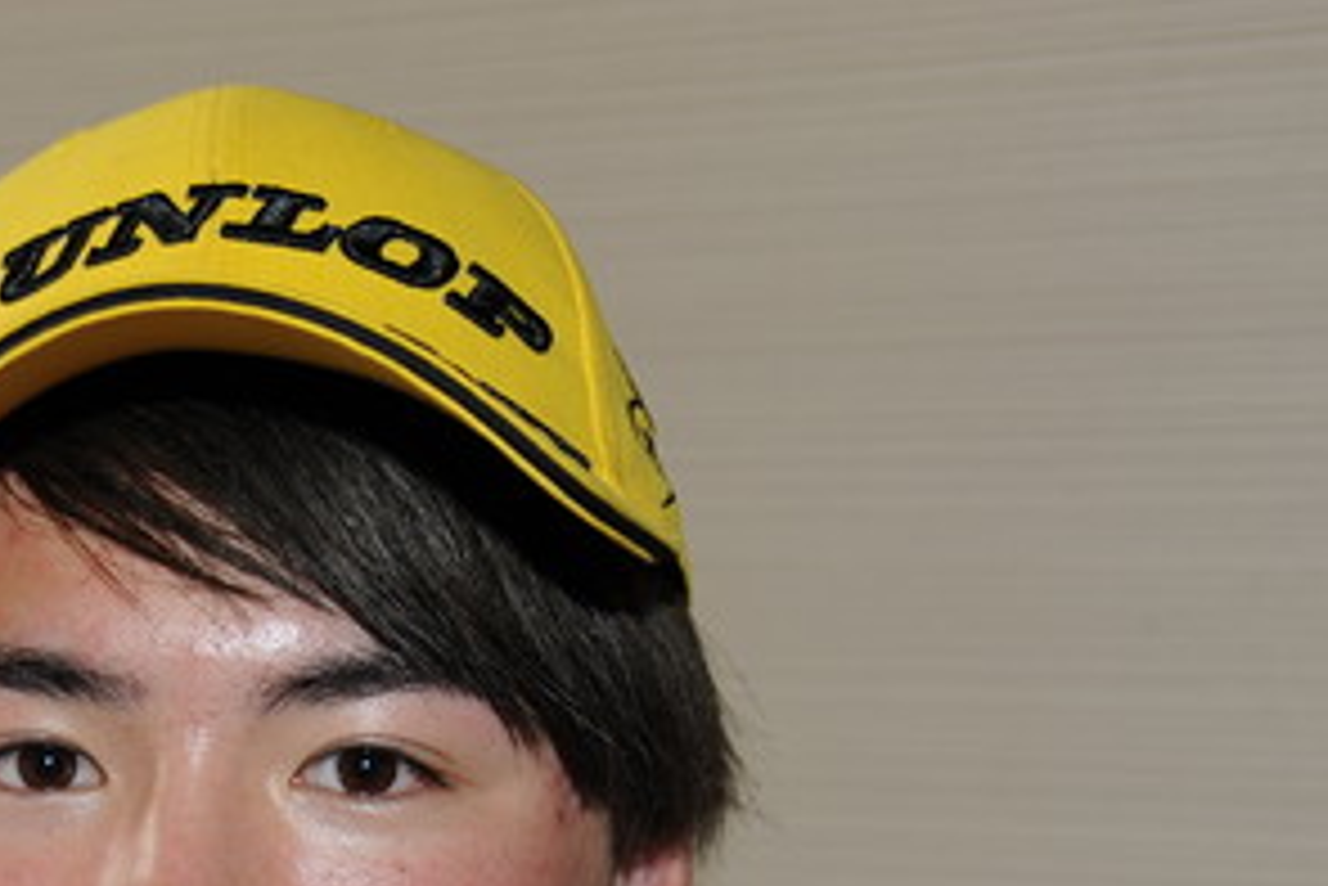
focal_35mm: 122
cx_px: 225
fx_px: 4502
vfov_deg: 11.0
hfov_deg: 16.6
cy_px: 1075
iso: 200
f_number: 5.6
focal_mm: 50
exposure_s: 1/60
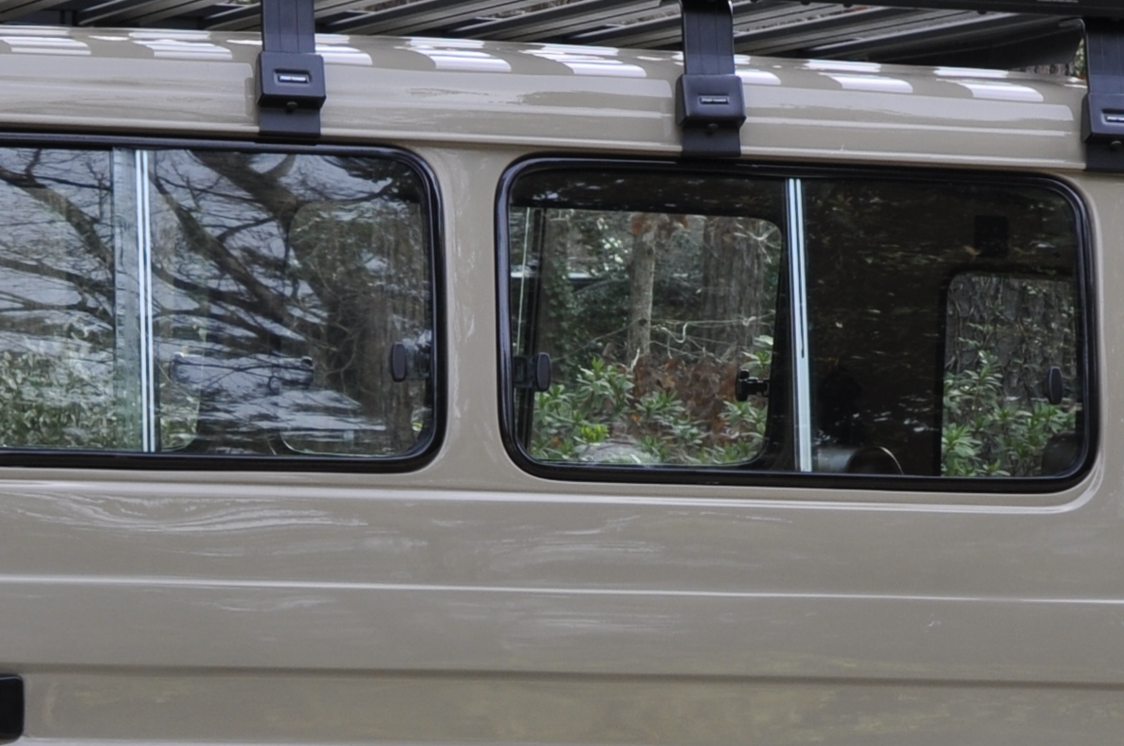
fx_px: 5920
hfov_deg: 10.8
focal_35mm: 190
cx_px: 895
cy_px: 723
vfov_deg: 7.2
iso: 200
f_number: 5.6
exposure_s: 1/125
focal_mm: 35
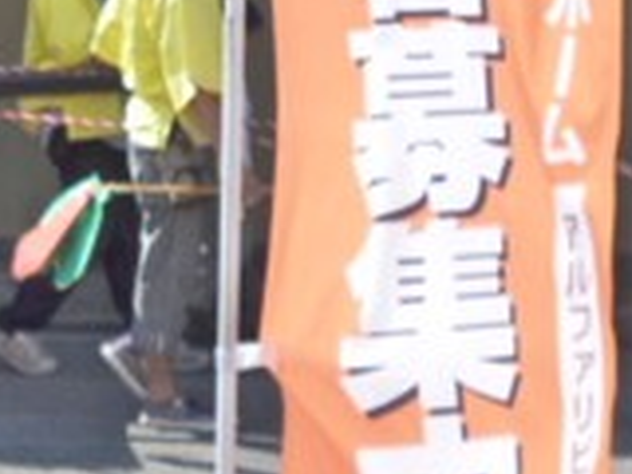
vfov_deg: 11.6
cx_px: -316
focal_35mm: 128
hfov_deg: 14.4
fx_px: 2337
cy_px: 148
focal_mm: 7.3
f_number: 3.7
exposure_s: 1/400
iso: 400
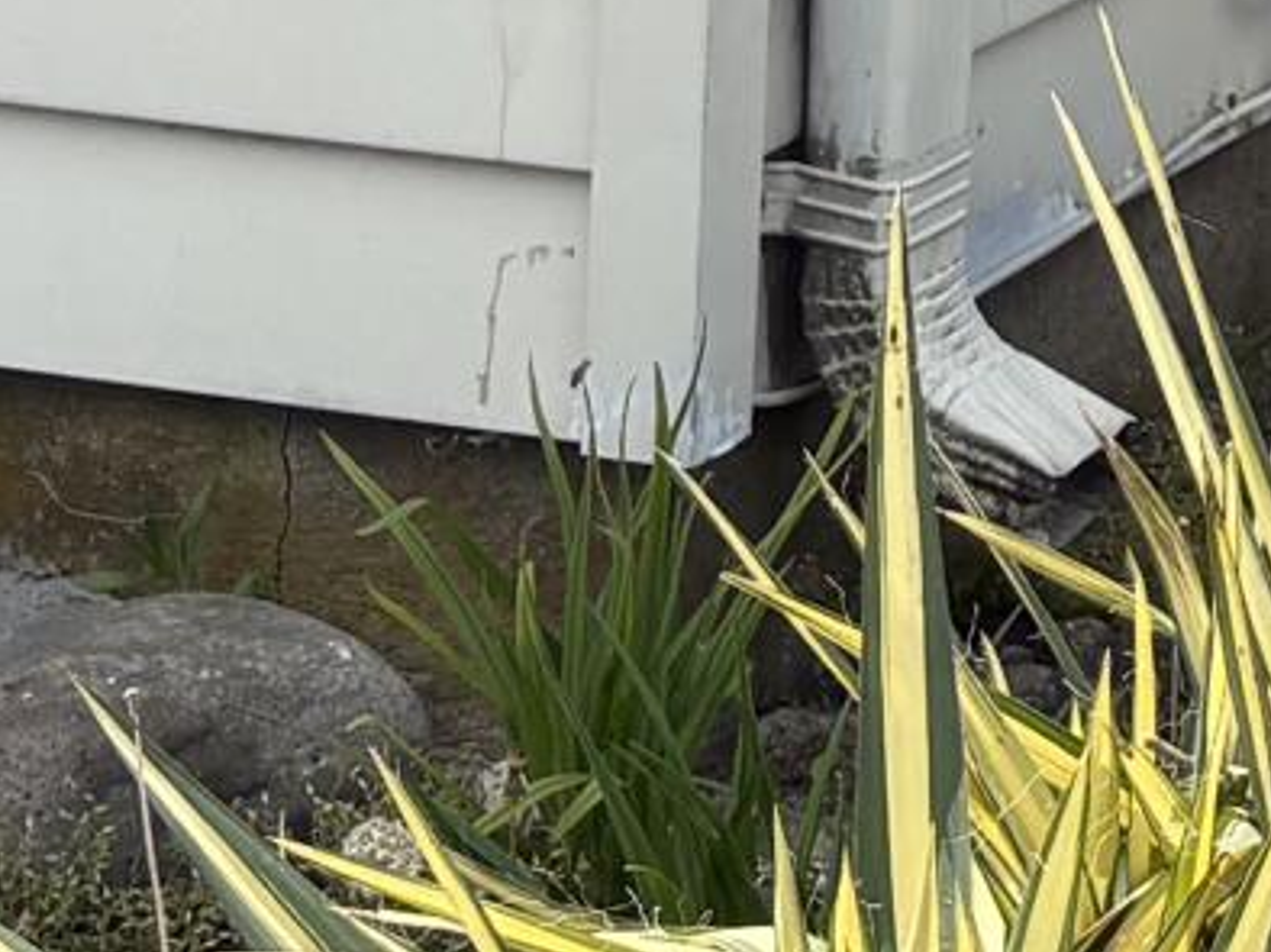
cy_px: -1249
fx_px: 7266
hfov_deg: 9.6
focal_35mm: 198
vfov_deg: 7.1
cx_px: 2148
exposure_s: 1/2451
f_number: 1.6
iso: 50
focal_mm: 5.96
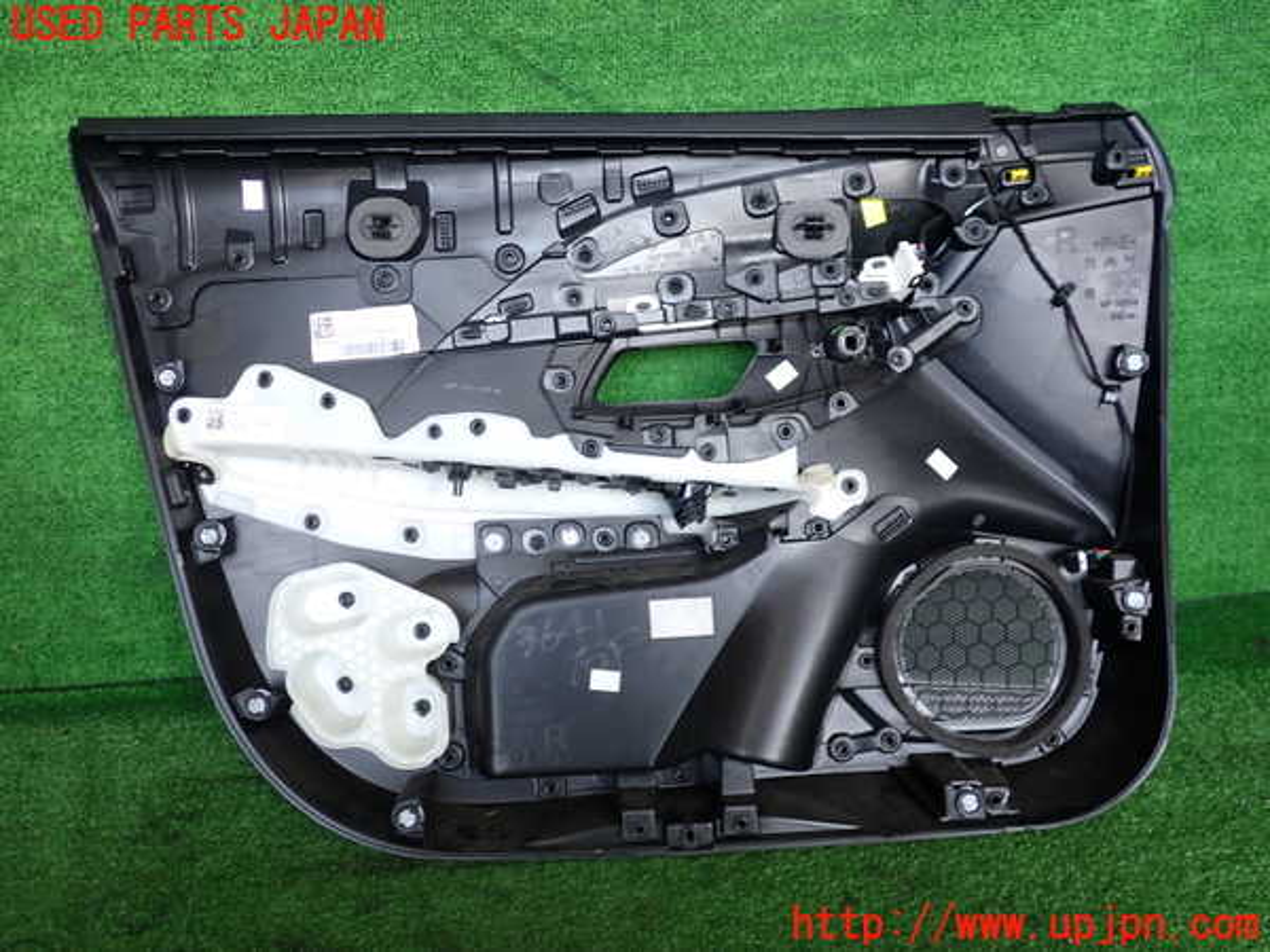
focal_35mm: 30
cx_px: 635
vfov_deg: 46.8
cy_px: 476
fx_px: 1101
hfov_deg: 60.0
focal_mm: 5.4
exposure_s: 1/60
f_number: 2.3
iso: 160
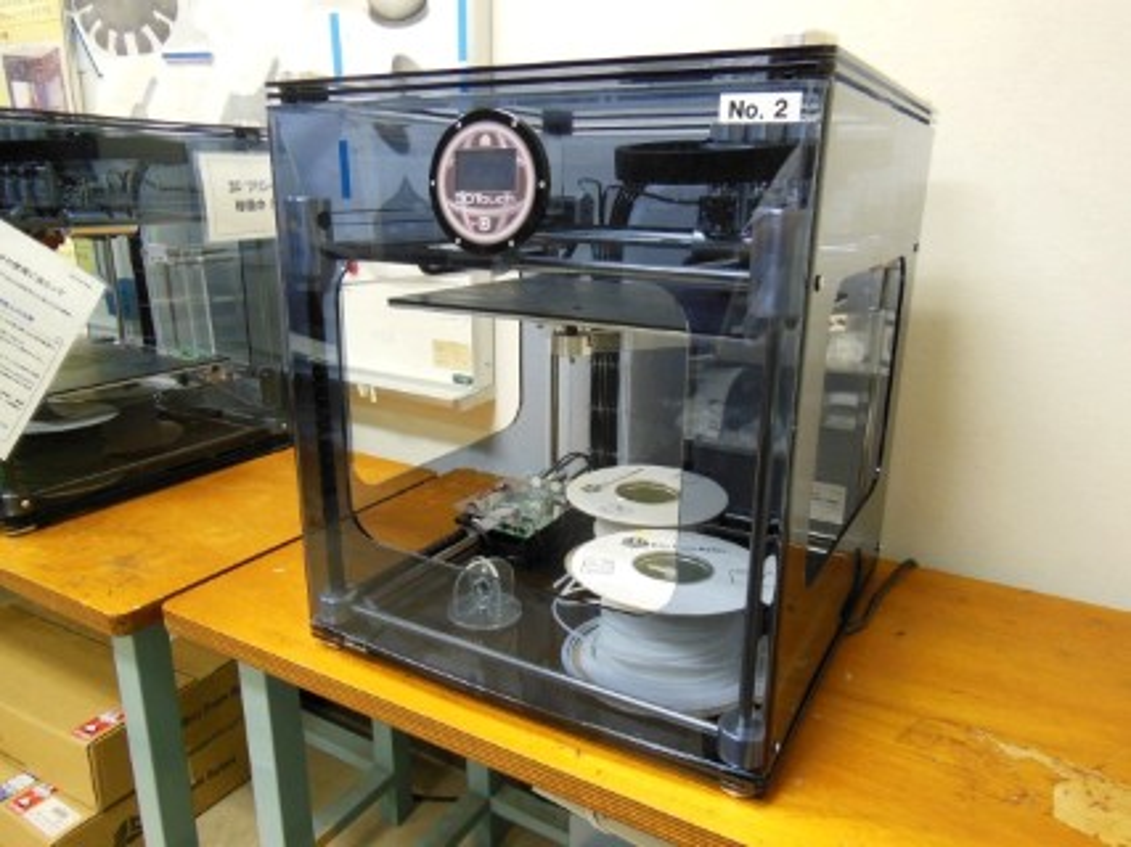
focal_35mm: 25
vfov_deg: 54.9
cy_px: 424
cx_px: 566
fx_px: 817
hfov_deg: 69.4
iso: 400
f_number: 3.5
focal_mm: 4.5
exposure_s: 1/10
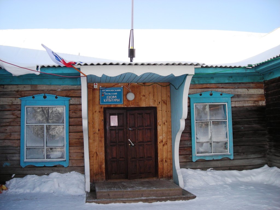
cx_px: 140
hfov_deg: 49.0
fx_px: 307
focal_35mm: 38
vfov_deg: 37.7
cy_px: 105
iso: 70
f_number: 3.2
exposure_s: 1/320
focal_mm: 6.3
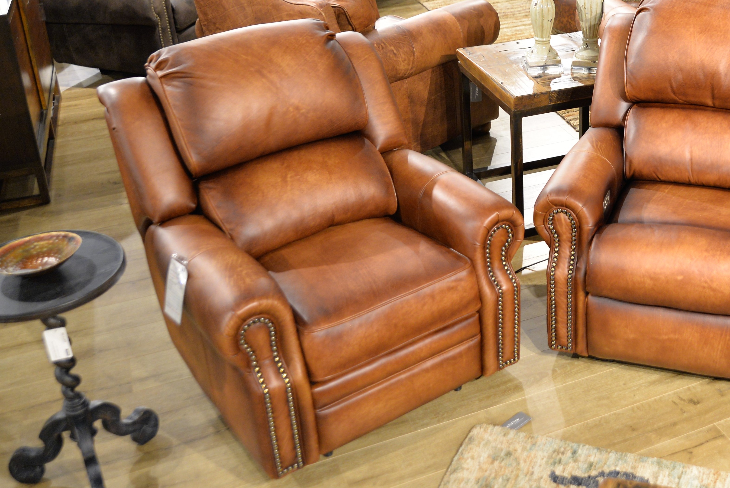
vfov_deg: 53.2
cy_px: 244
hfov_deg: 73.7
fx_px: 487
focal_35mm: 24
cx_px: 365
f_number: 3.5
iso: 1000
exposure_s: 1/50
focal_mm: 24
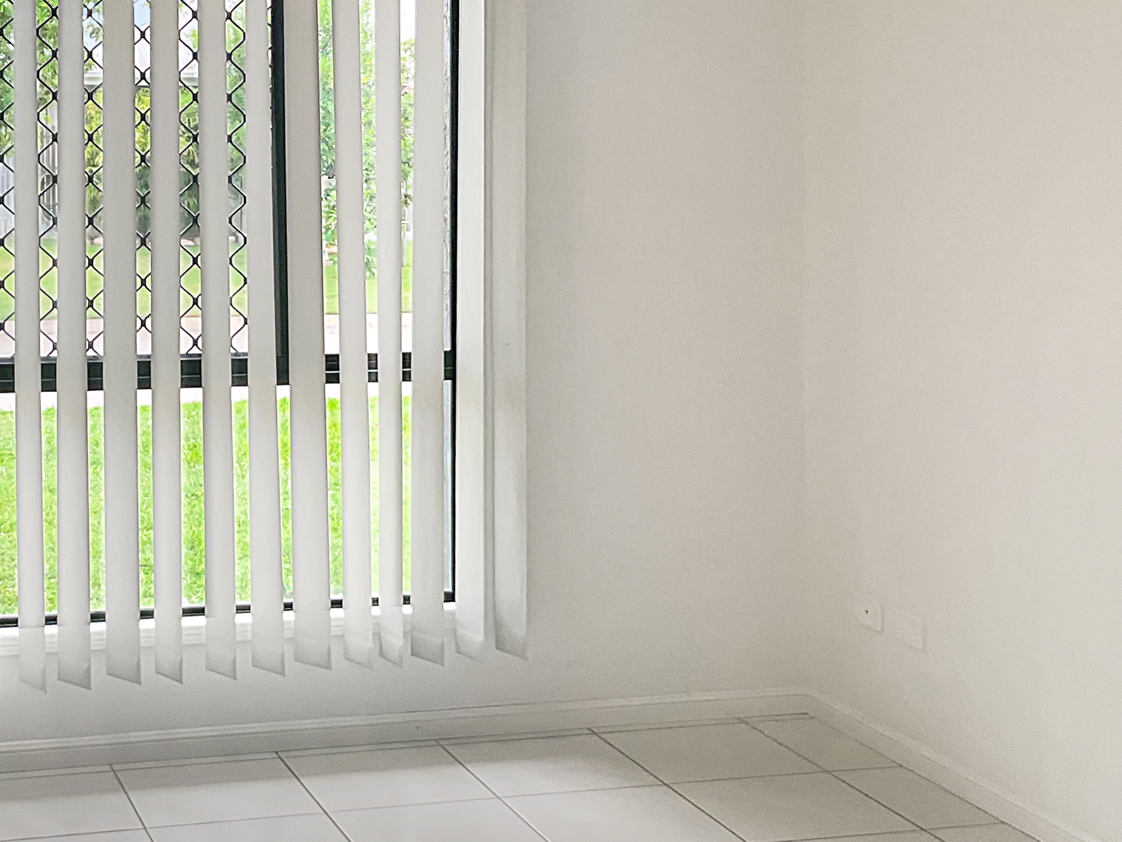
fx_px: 1977
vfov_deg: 24.0
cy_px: 470
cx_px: 267
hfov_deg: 31.1
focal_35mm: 61
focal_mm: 3
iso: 32
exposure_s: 1/100
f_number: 1.8
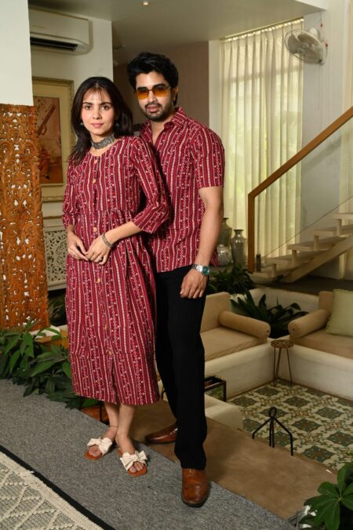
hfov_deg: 35.9
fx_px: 545
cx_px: 176
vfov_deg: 51.9
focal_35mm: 37
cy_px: 265
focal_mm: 37
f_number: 7.1
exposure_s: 1/160
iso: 640
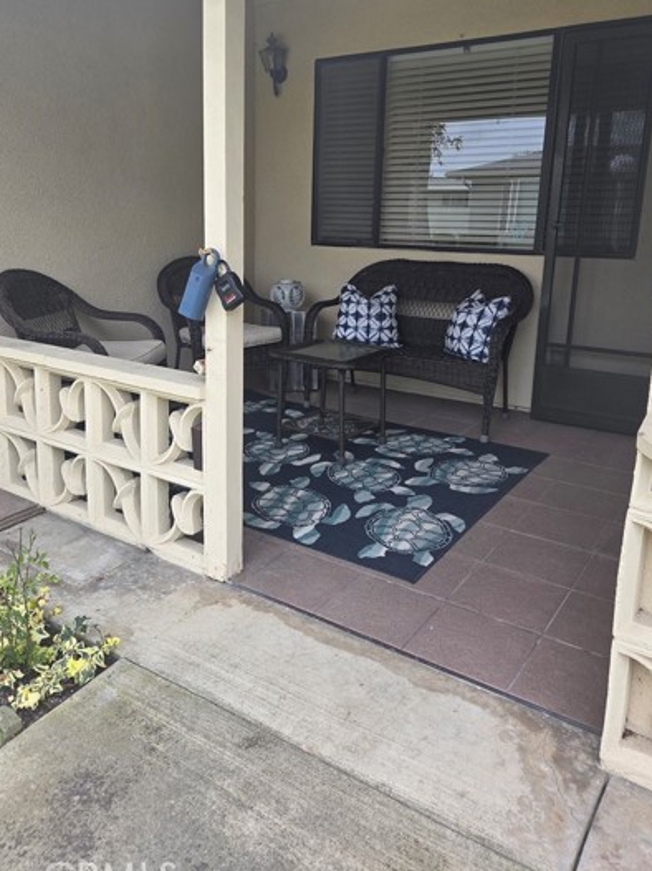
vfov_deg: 63.2
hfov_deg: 49.6
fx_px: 704
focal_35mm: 28
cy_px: 371
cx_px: 293
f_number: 1.8
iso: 80
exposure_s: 1/765
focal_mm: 5.4
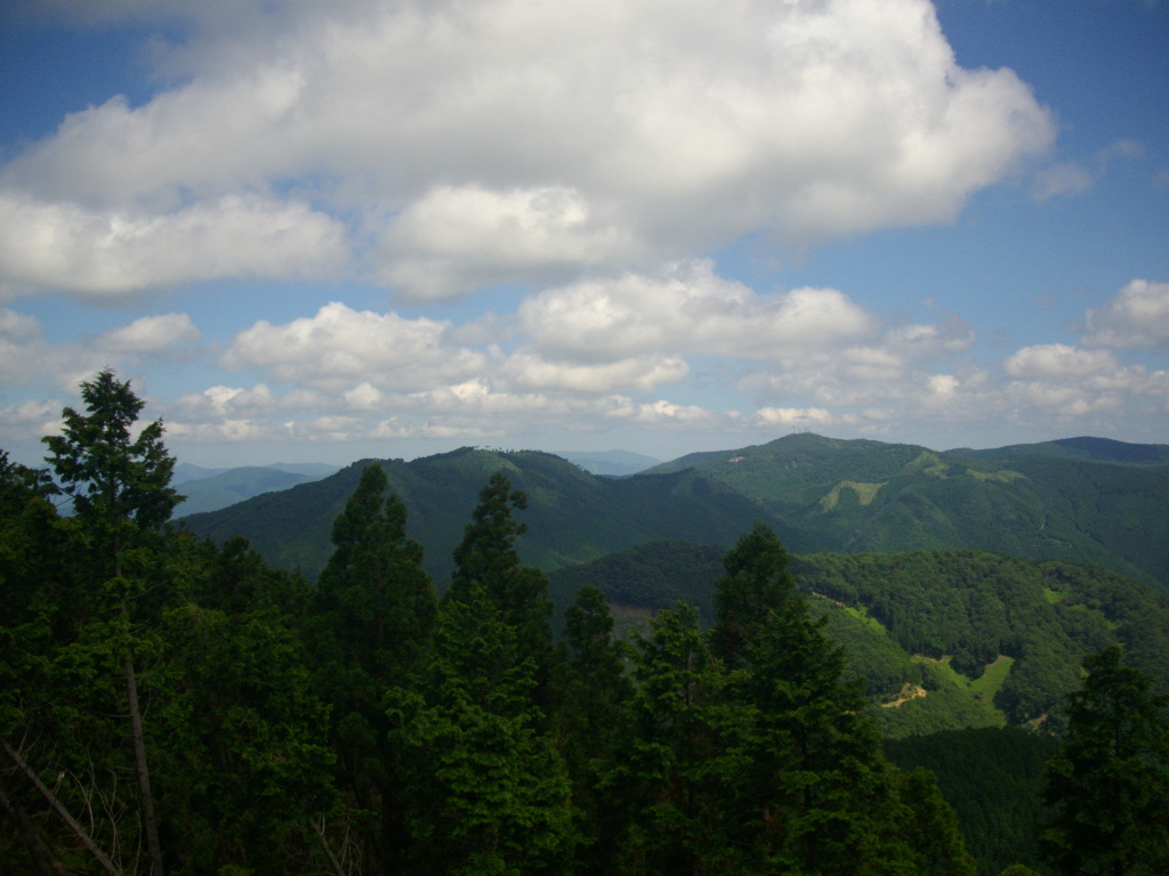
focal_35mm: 37
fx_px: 1250
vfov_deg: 38.7
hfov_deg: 50.1
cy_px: 438
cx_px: 584
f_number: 5.6
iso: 100
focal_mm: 6.2
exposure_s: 1/500
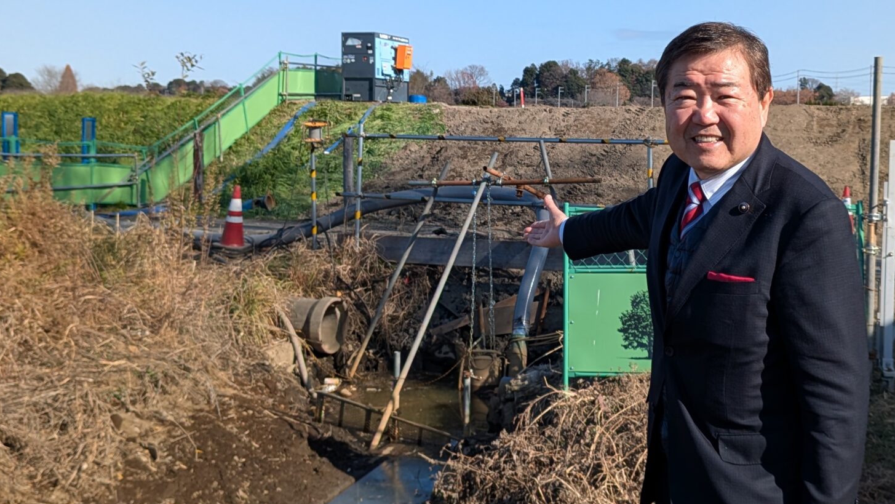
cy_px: 187
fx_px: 1092
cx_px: 567
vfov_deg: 25.9
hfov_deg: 44.2
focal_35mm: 46
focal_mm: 4.53
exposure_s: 1/2381
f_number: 1.7
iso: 50
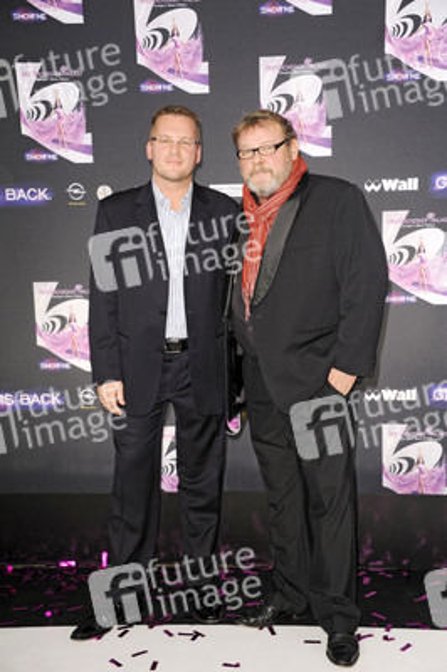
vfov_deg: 38.2
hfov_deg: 25.9
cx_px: 224
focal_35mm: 52
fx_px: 970
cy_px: 336
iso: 800
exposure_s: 1/160
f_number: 5.6
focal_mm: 52
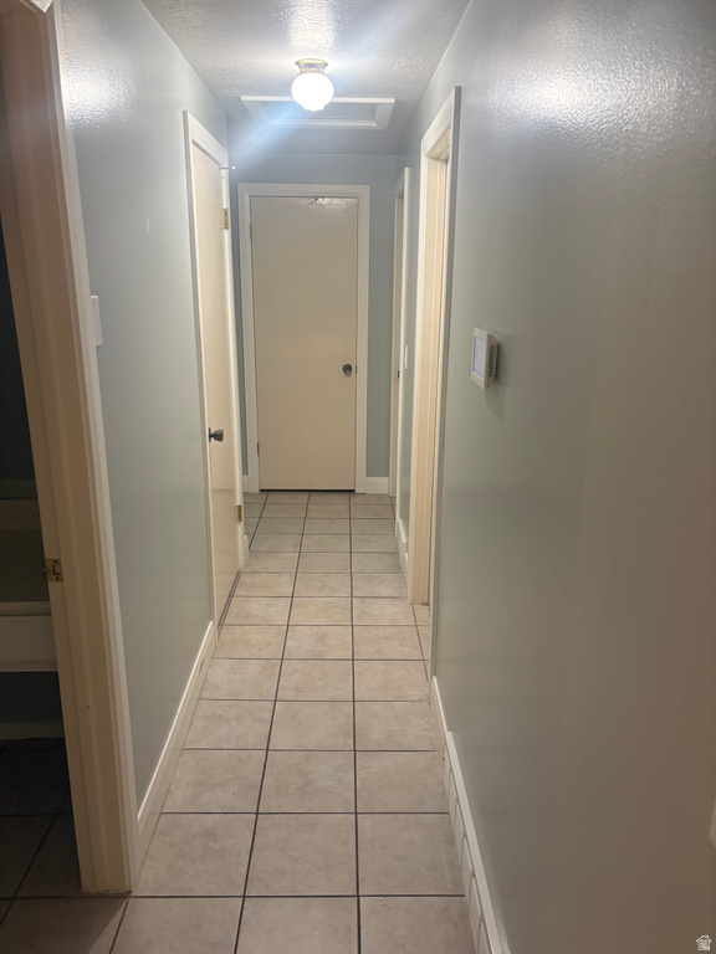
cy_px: 477
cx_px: 358
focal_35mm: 26
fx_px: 717
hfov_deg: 53.1
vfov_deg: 67.3
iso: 200
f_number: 1.6
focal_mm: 5.96
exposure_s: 1/60
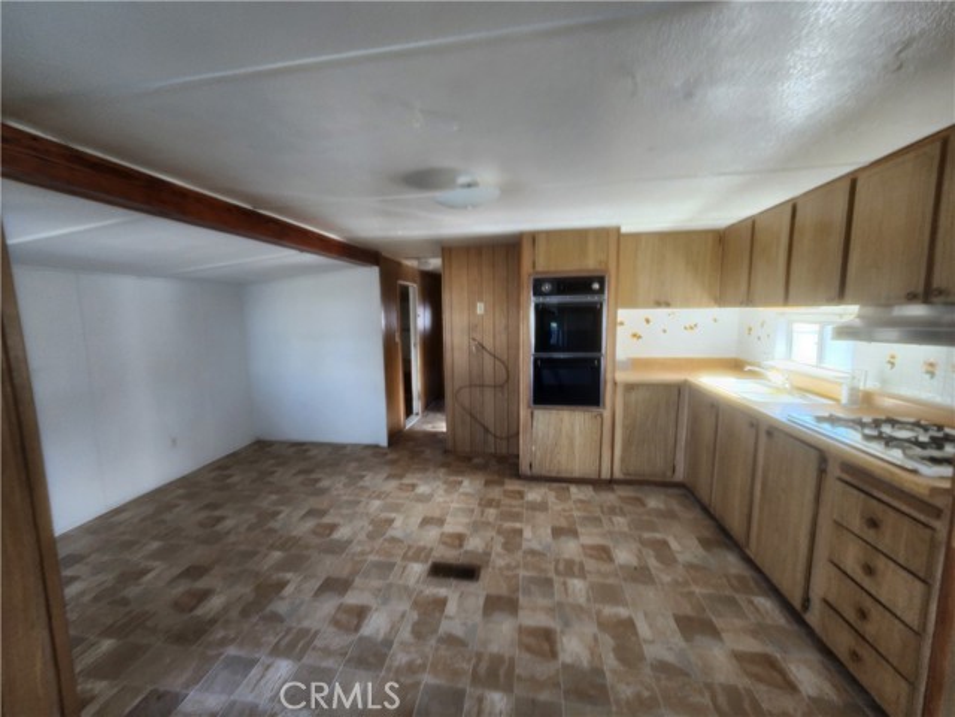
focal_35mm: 13
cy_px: 358
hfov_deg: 106.2
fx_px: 359
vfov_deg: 89.9
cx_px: 478
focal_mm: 2.2
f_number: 2.2
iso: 200
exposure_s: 1/60
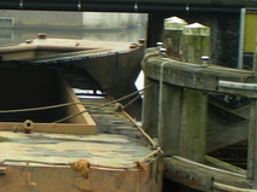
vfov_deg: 6.4
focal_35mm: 231
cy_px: 121
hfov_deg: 8.5
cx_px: -3
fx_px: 1715
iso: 50
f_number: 4
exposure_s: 1/80
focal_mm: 15.2
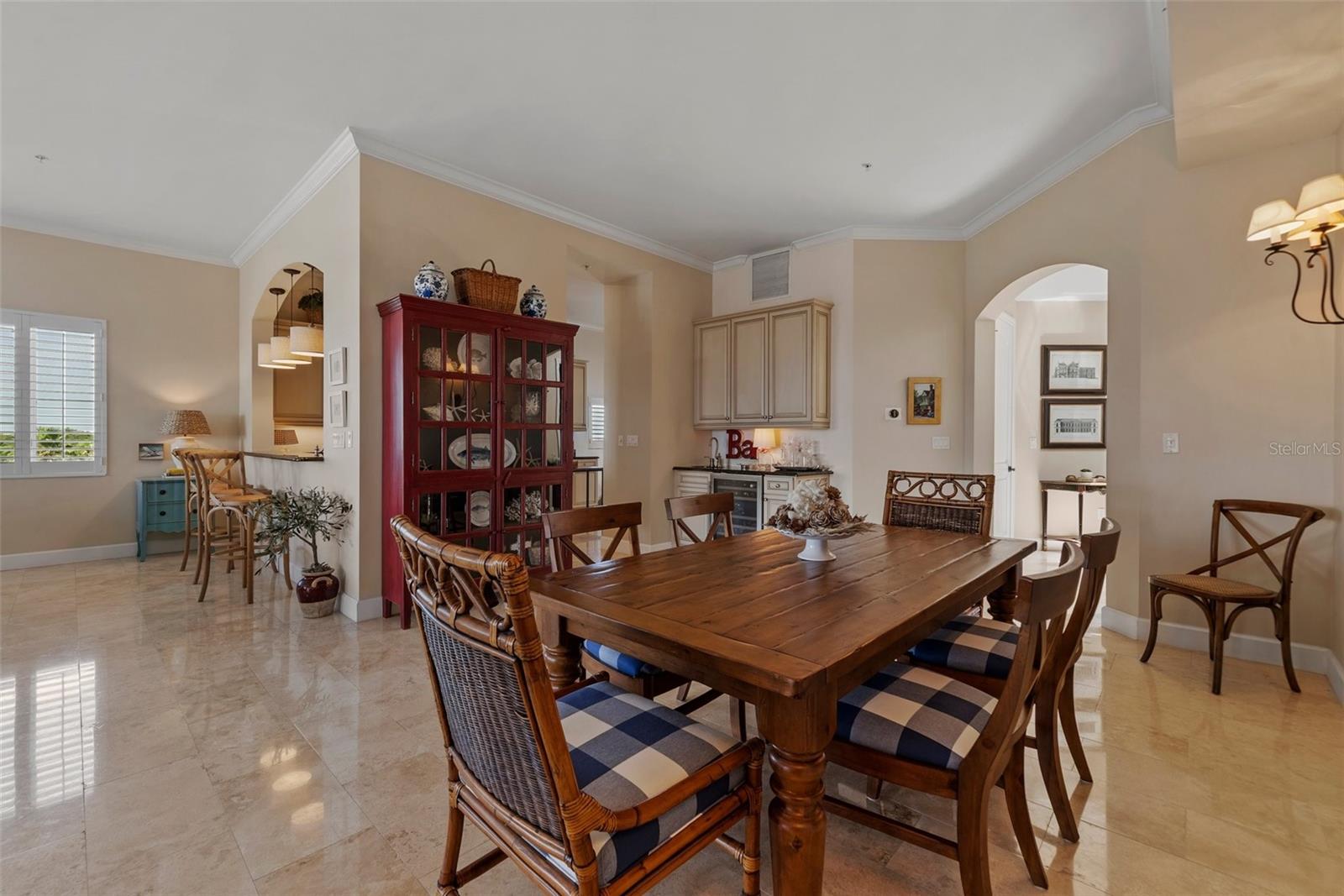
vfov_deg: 81.2
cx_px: 672
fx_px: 523
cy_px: 448
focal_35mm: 14
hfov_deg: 104.2
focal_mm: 14
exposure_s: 1/1.25
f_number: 9
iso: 250
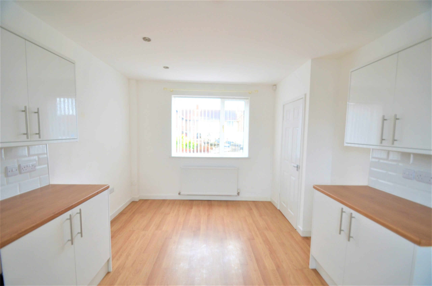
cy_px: 143
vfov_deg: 77.1
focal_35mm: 15
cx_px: 216
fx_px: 180
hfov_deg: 100.5
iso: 500
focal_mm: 10
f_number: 4
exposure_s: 1/60
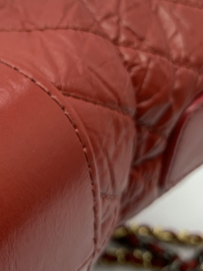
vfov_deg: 28.3
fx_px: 532
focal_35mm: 68
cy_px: 80
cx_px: -47
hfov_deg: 20.1
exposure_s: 1/100
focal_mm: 4.25
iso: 80
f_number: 1.8
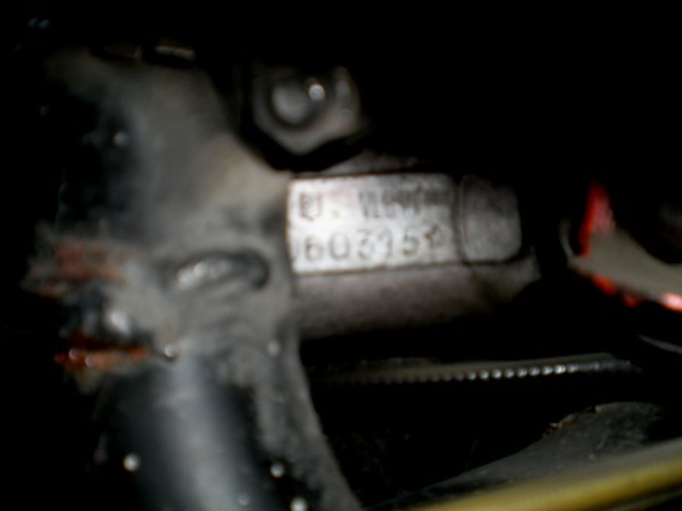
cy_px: 256
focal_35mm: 44
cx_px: 341
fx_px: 867
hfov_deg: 42.9
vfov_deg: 32.9
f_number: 3.5
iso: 50
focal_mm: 7.4
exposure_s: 1/60
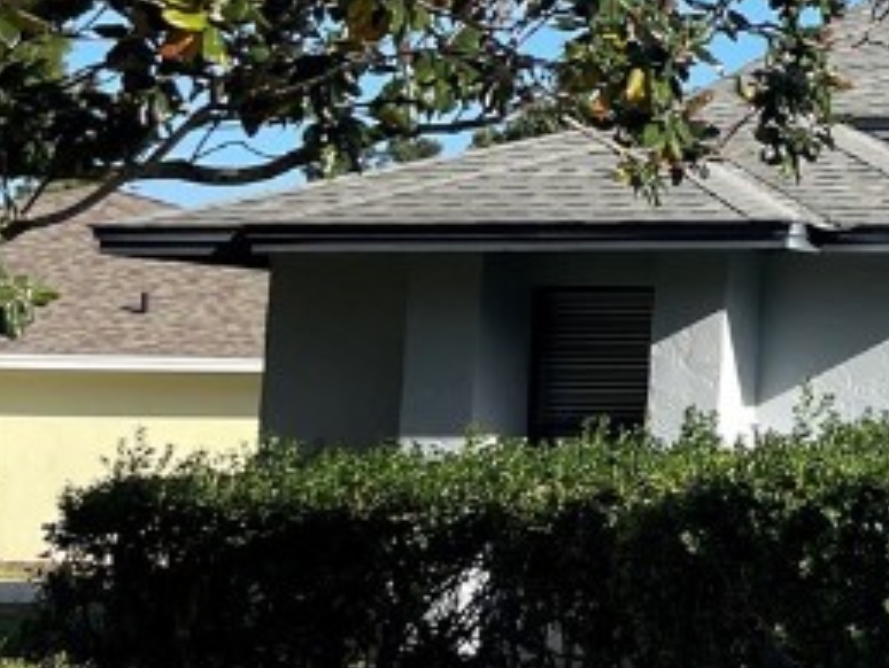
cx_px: 1744
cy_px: 134
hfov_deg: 15.5
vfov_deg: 14.3
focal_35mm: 103
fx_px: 2648
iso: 32
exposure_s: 1/2288
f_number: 1.6
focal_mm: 5.1
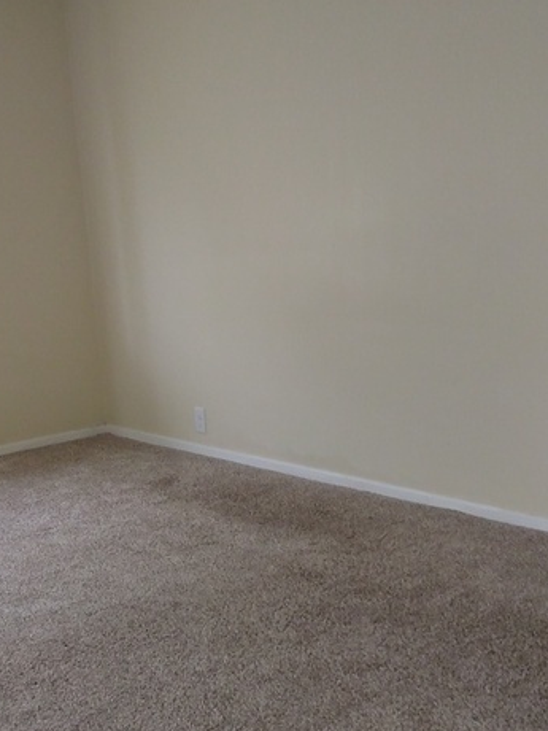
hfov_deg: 30.8
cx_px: 241
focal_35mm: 47
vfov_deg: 40.4
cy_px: 413
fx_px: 992
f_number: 2
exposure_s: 1/40
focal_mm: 3.54
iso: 179
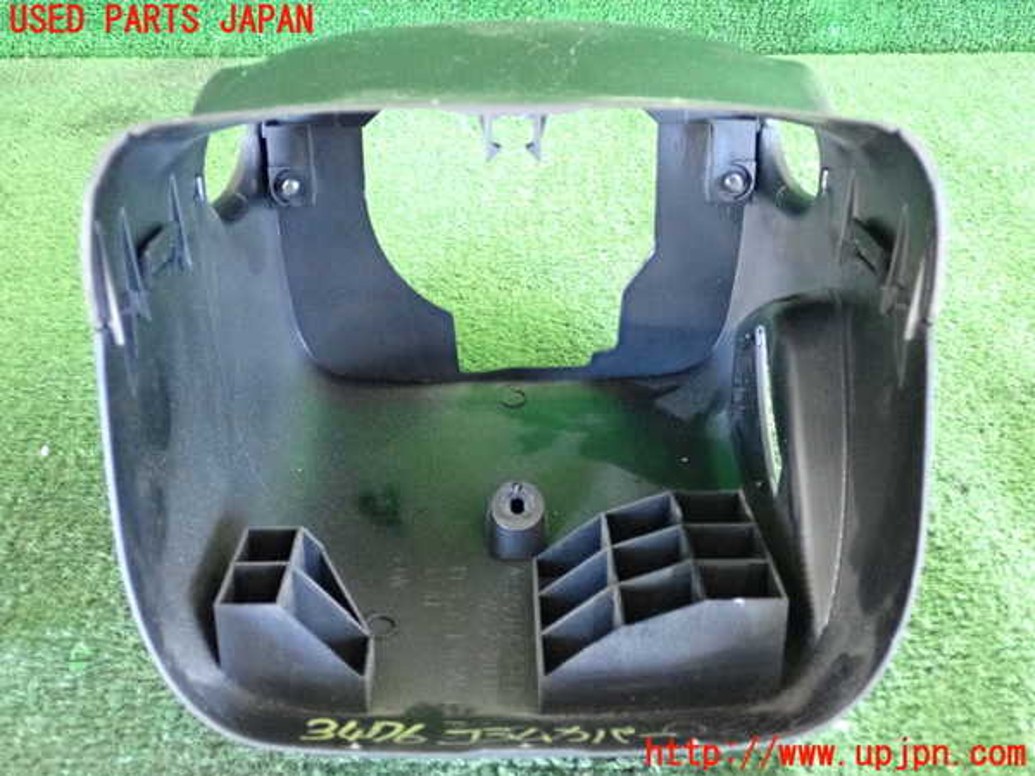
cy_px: 388
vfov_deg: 35.1
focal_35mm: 41
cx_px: 518
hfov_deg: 45.8
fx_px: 1226
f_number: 2.8
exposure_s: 1/125
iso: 4000
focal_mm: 7.31
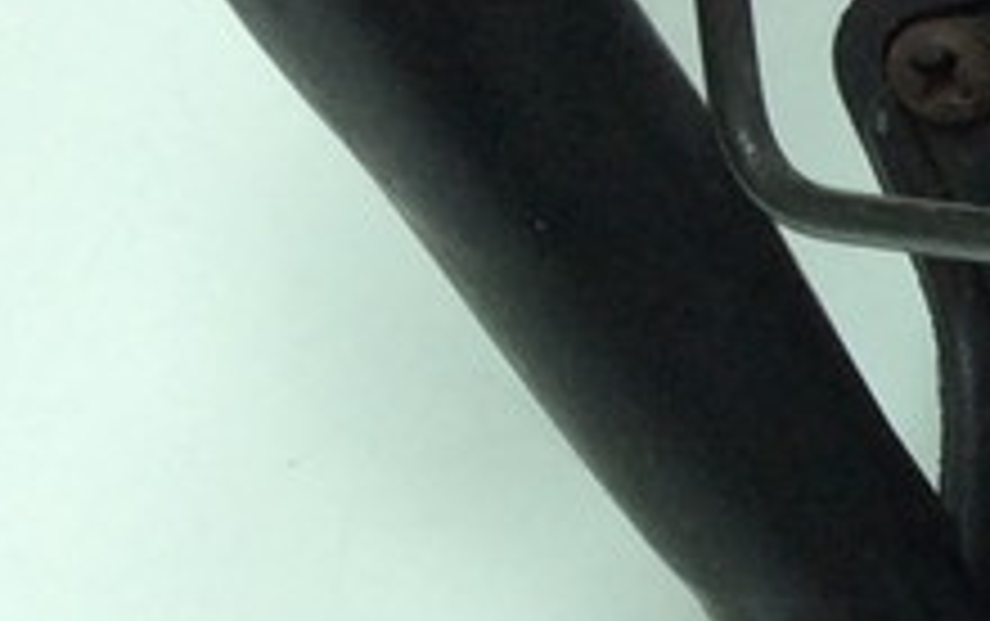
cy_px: 621
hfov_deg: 9.2
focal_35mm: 197
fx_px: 5321
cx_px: 2628
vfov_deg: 6.7
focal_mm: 3.3
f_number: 2.4
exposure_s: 1/280
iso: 32
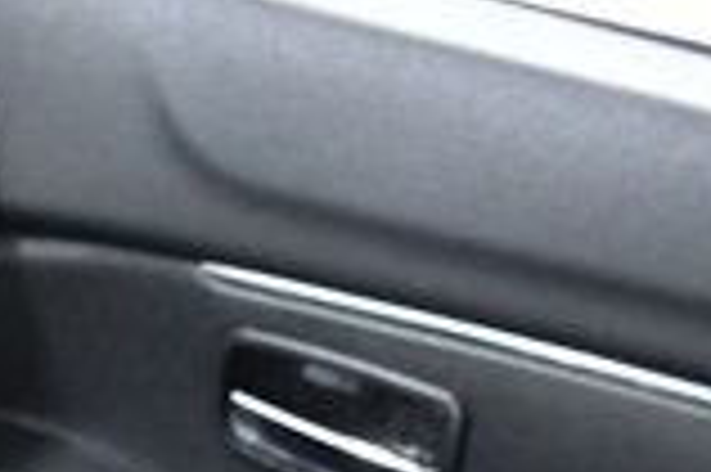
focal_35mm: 175
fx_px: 3453
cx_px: -1251
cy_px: 1020
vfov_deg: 7.4
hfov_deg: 9.7
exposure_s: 1/80
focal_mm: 18
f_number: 4.5
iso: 2500
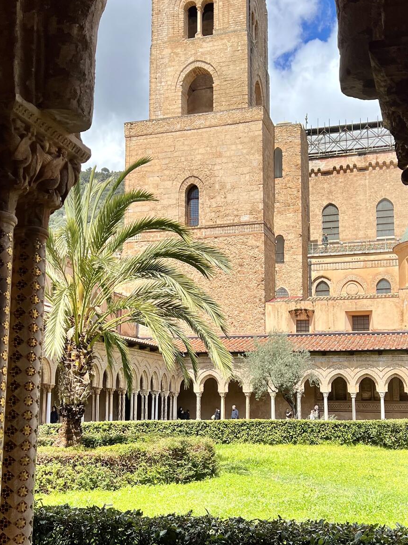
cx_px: 212
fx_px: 723
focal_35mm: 46
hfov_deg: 31.5
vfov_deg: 41.2
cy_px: 305
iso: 50
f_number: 1.5
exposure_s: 1/2762
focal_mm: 5.7
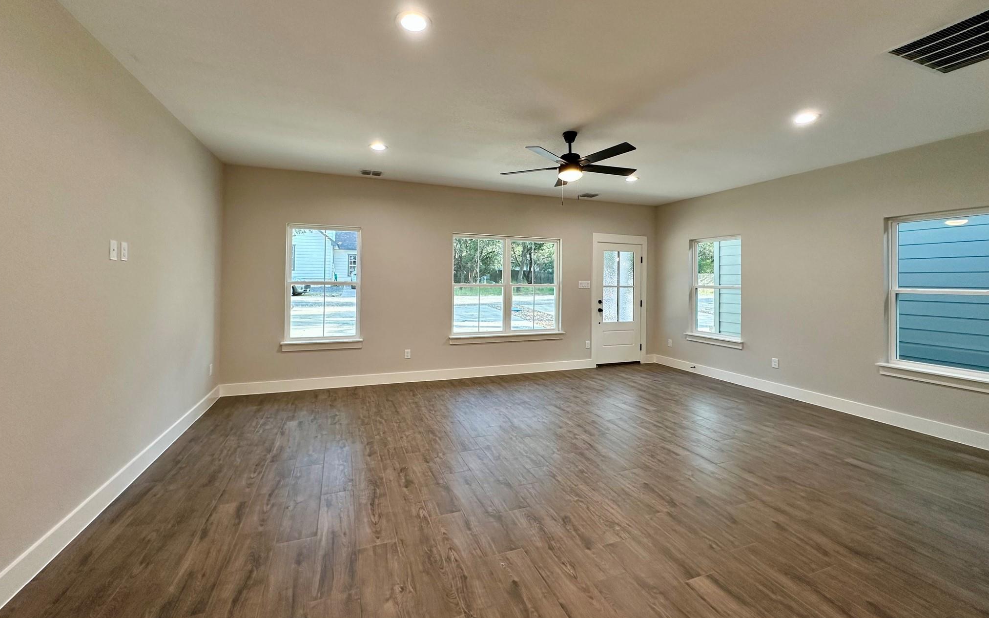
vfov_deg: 74.5
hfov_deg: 101.5
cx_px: 493
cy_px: 273
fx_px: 404
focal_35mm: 15
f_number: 2.2
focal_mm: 2.22
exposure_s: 1/120
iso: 160
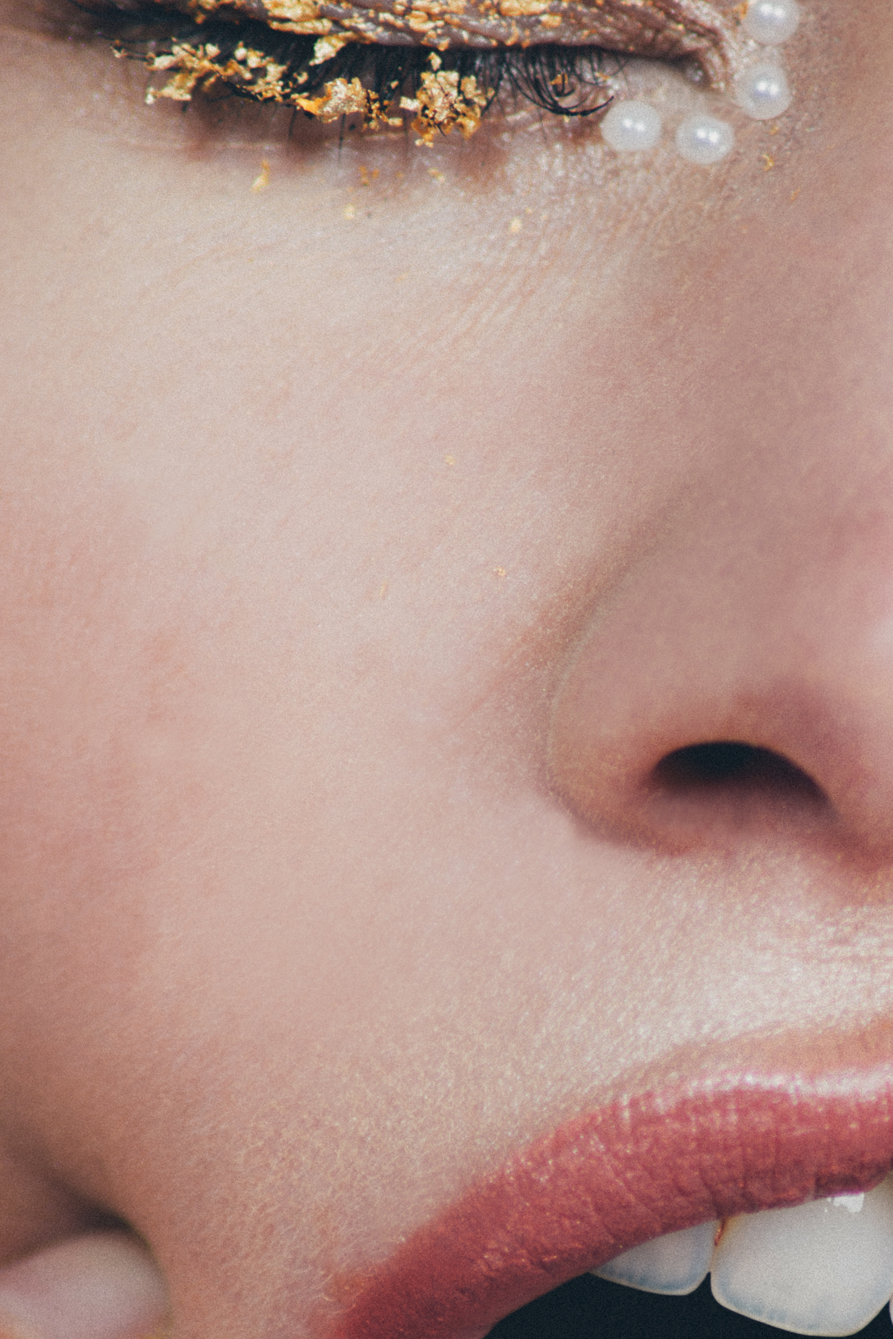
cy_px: 884
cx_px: 650
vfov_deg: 2.4
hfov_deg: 1.6
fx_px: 31591
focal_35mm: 849
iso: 80
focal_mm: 300
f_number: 8
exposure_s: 1/160
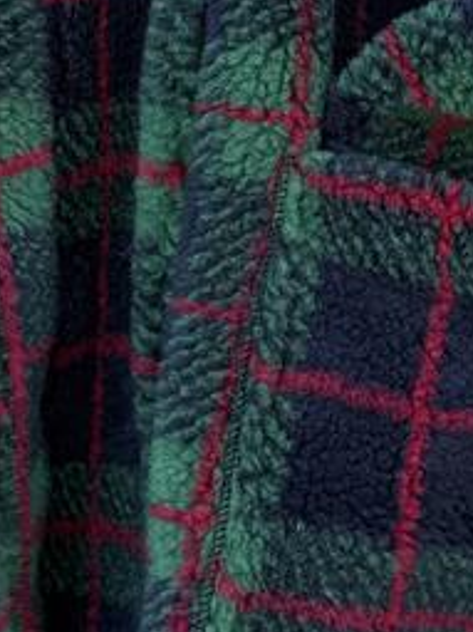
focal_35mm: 113
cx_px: 193
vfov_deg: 16.8
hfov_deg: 13.1
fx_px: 2060
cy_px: -82
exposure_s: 1/287
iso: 64
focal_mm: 6.76
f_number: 1.78
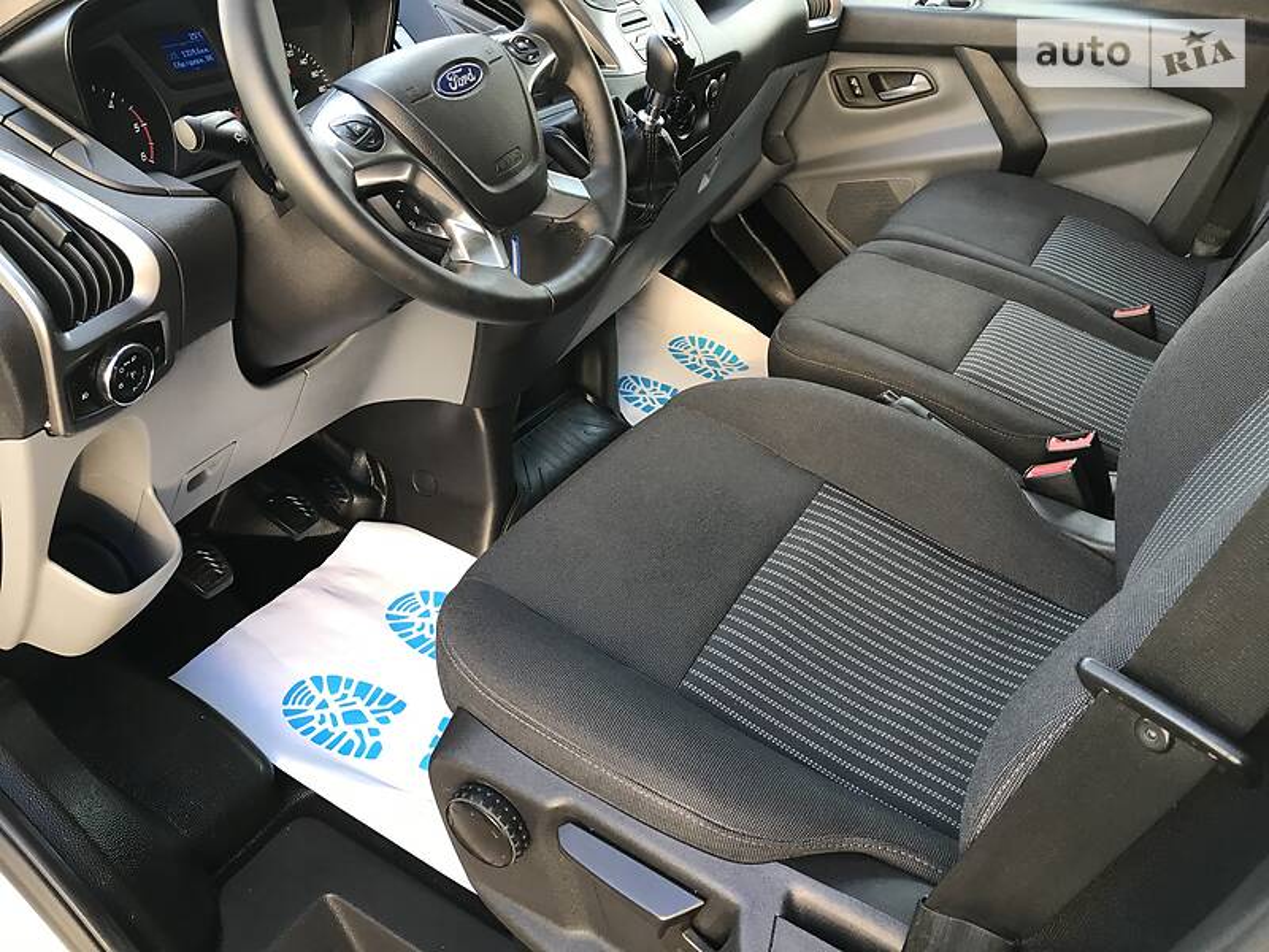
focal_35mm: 28
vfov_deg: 49.7
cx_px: 634
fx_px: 1026
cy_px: 476
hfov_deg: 63.4
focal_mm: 4
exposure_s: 1/30
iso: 25
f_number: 1.8
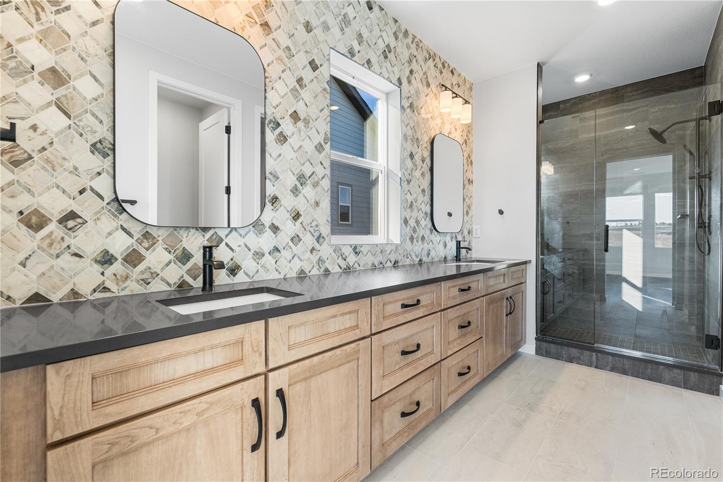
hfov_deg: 95.0
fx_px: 331
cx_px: 362
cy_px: 241
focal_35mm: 16
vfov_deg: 72.0
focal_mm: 16.5
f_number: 8
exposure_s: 1/40
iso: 640
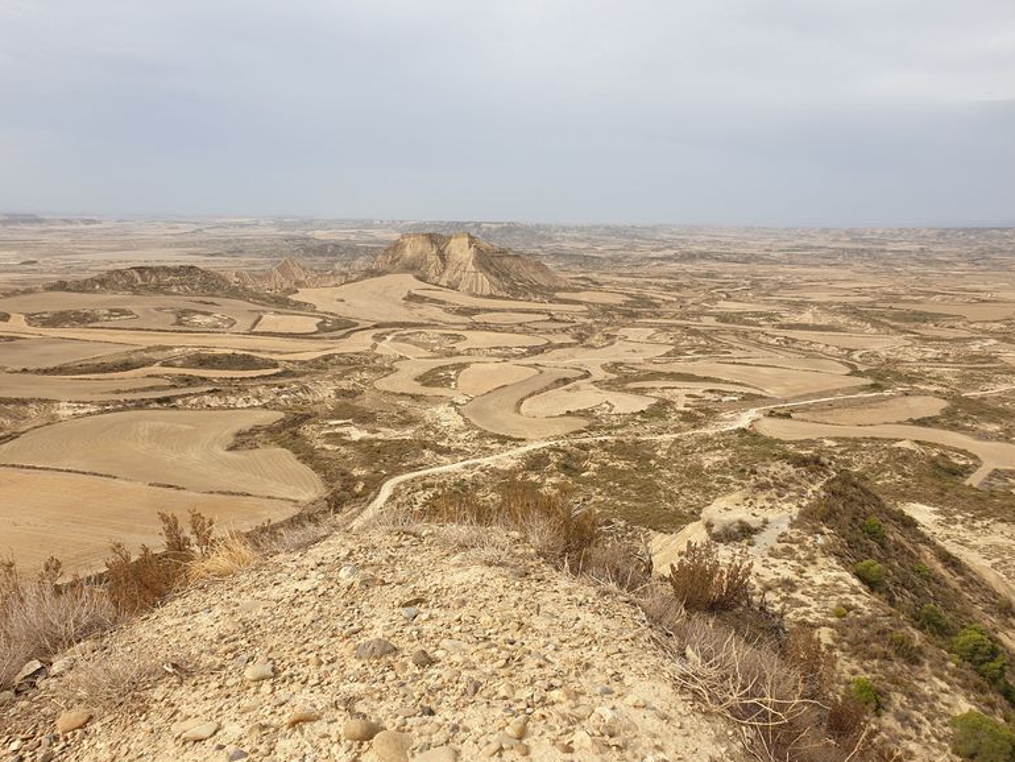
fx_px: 792
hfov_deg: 65.3
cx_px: 504
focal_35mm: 27
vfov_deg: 51.4
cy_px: 392
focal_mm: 4.3
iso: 50
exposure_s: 1/1093
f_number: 2.4
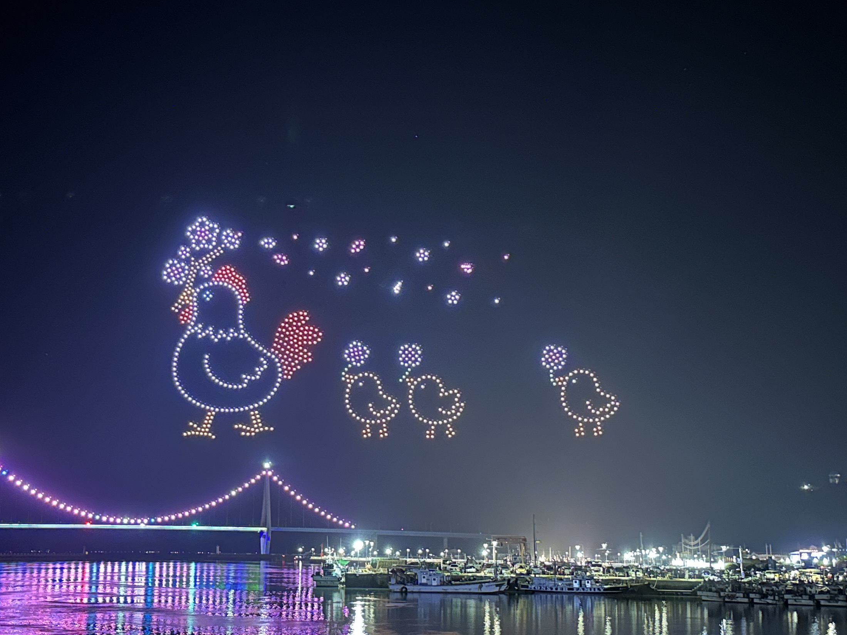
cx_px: 327
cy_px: 373
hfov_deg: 42.7
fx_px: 1077
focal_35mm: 44
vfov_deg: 32.8
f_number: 1.78
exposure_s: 1/5
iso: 1600
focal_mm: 6.86
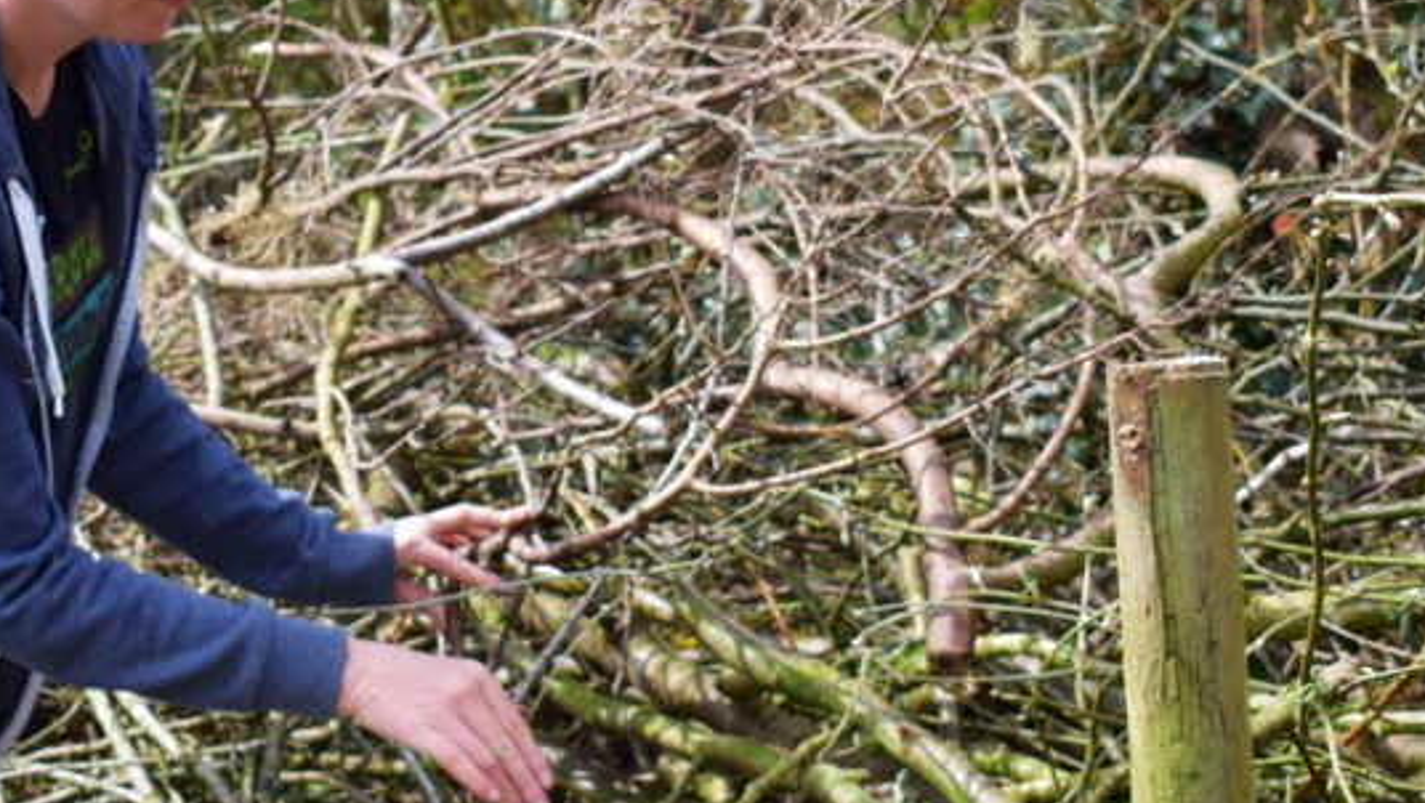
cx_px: 585
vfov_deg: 13.9
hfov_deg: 24.4
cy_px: 294
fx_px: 3289
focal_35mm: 87
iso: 200
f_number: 4.2
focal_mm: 29
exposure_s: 1/1000
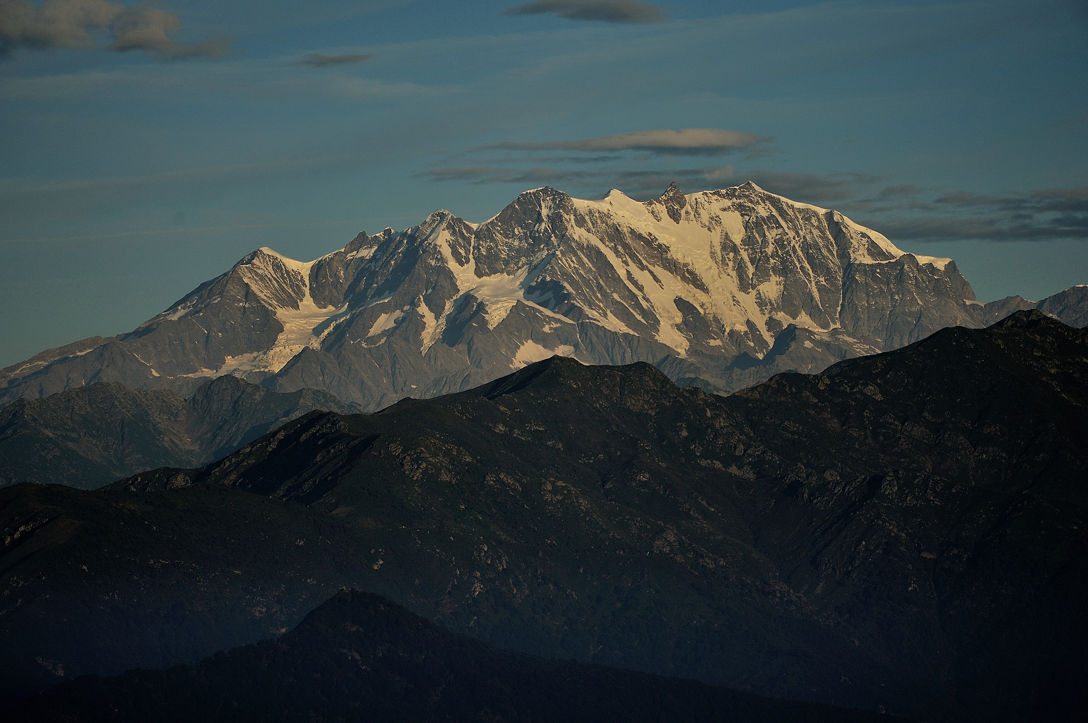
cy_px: 362
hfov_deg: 10.8
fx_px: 5737
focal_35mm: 190
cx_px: 544
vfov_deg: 7.2
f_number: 5.6
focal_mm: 190
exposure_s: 1/2500
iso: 200
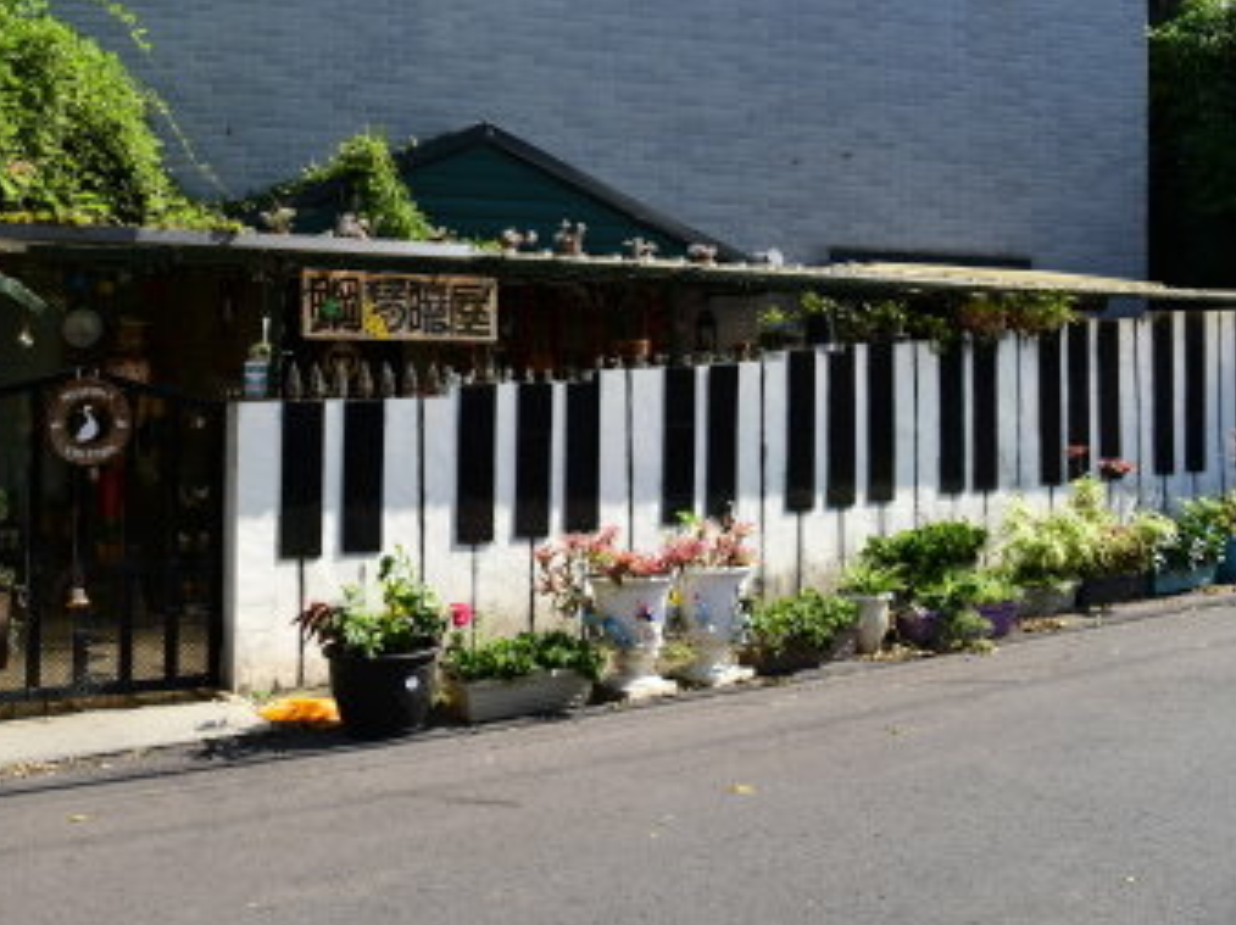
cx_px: 417
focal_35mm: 35
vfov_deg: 40.4
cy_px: 351
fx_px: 1249
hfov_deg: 51.7
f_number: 5.6
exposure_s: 1/250
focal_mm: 24
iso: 100
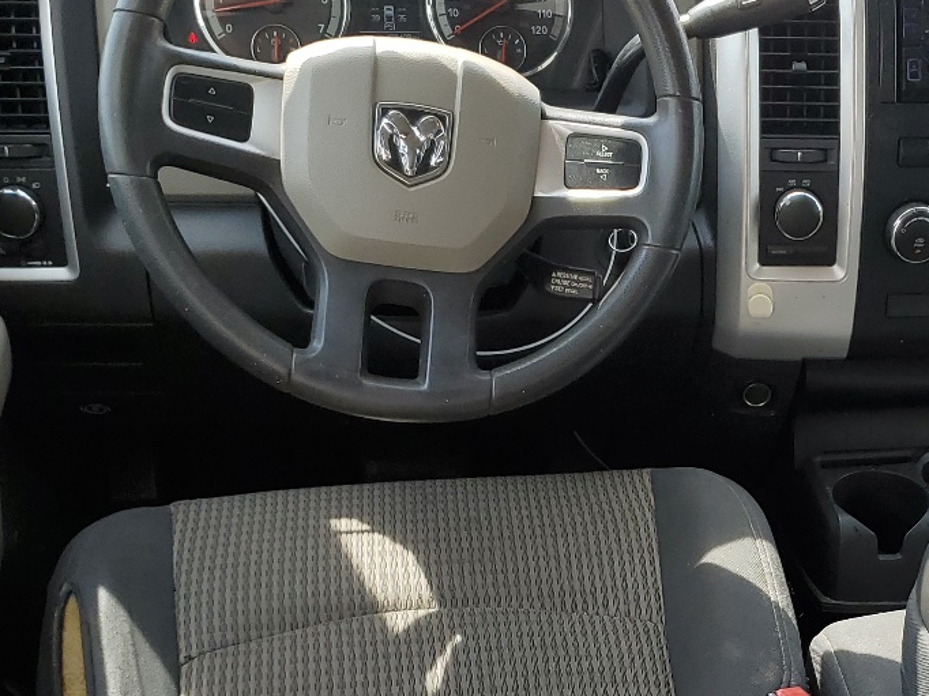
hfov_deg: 30.6
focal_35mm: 61
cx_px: 789
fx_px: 1636
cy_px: 571
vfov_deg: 23.6
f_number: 1.5
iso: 50
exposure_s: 1/500
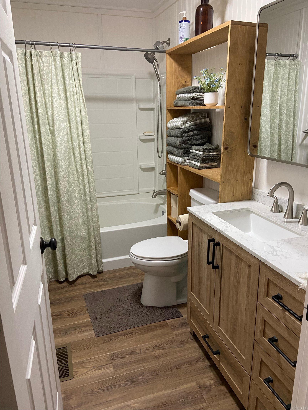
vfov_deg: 67.3
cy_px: 205
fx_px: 308
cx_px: 154
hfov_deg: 53.1
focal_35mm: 26
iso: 250
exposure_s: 1/60
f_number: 1.8
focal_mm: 4.25
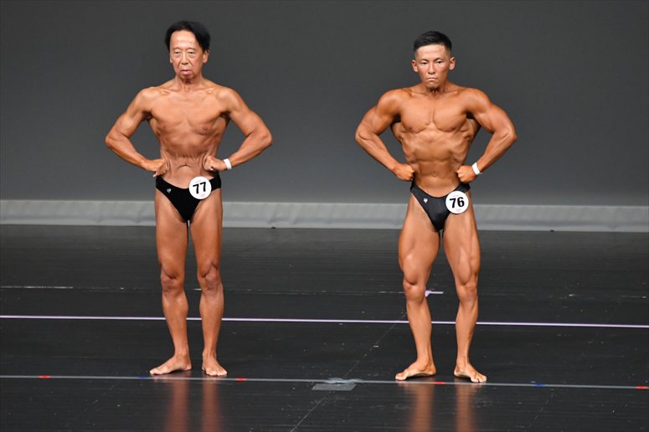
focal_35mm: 375
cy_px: 216
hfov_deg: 5.5
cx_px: 324
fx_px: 6757
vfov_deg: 3.7
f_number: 5.6
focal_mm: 250
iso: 4000
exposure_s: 1/400
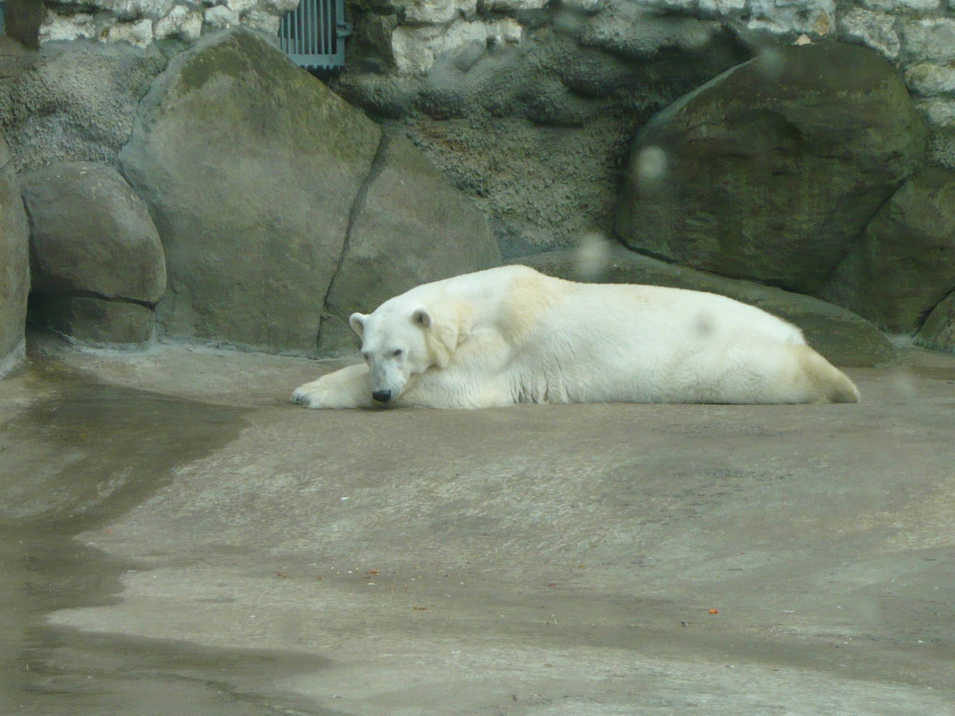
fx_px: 4414
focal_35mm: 160
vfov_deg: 9.3
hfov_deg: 12.3
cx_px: 478
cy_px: 358
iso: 160
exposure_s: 1/125
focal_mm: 16.5
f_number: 5.1
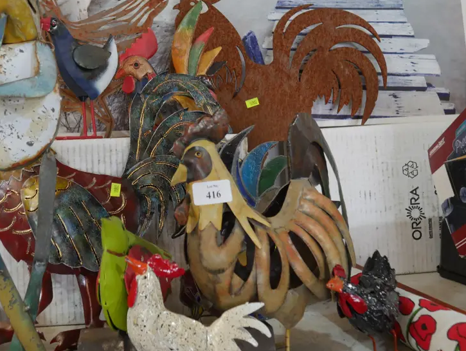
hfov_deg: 39.4
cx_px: 174
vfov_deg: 30.2
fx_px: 647
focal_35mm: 48
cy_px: 144
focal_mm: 17
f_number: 4
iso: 500
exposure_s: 1/60
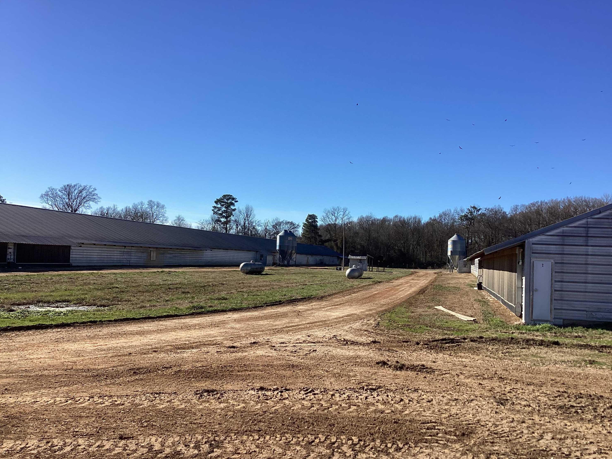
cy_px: 233
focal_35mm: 32
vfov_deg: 44.2
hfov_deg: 56.8
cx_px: 314
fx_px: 566
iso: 25
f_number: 2.4
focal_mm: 3.3
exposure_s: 1/1456
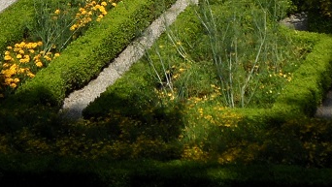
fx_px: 1683
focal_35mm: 191
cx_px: 199
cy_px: -16
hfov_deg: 11.3
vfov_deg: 6.3
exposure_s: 1/1000
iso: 80
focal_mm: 8.2
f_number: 3.8
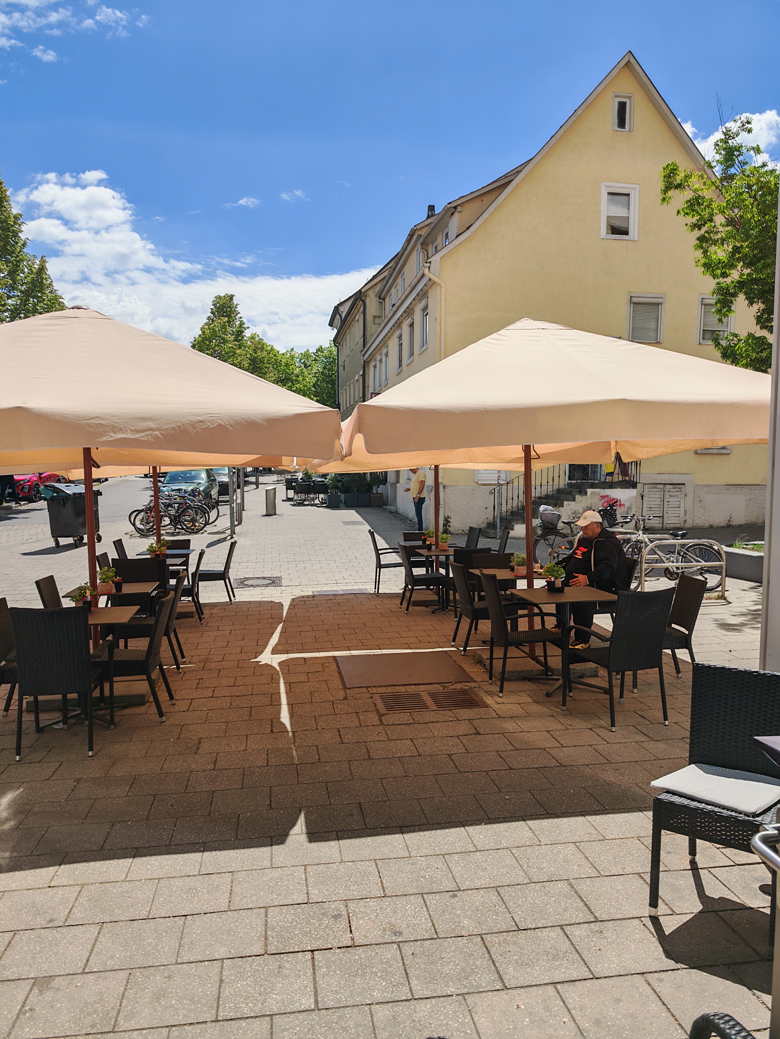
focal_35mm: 24
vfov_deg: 71.6
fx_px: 721
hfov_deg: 56.8
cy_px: 520
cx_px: 390
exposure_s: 1/9100
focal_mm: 6.83
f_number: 2
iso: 100
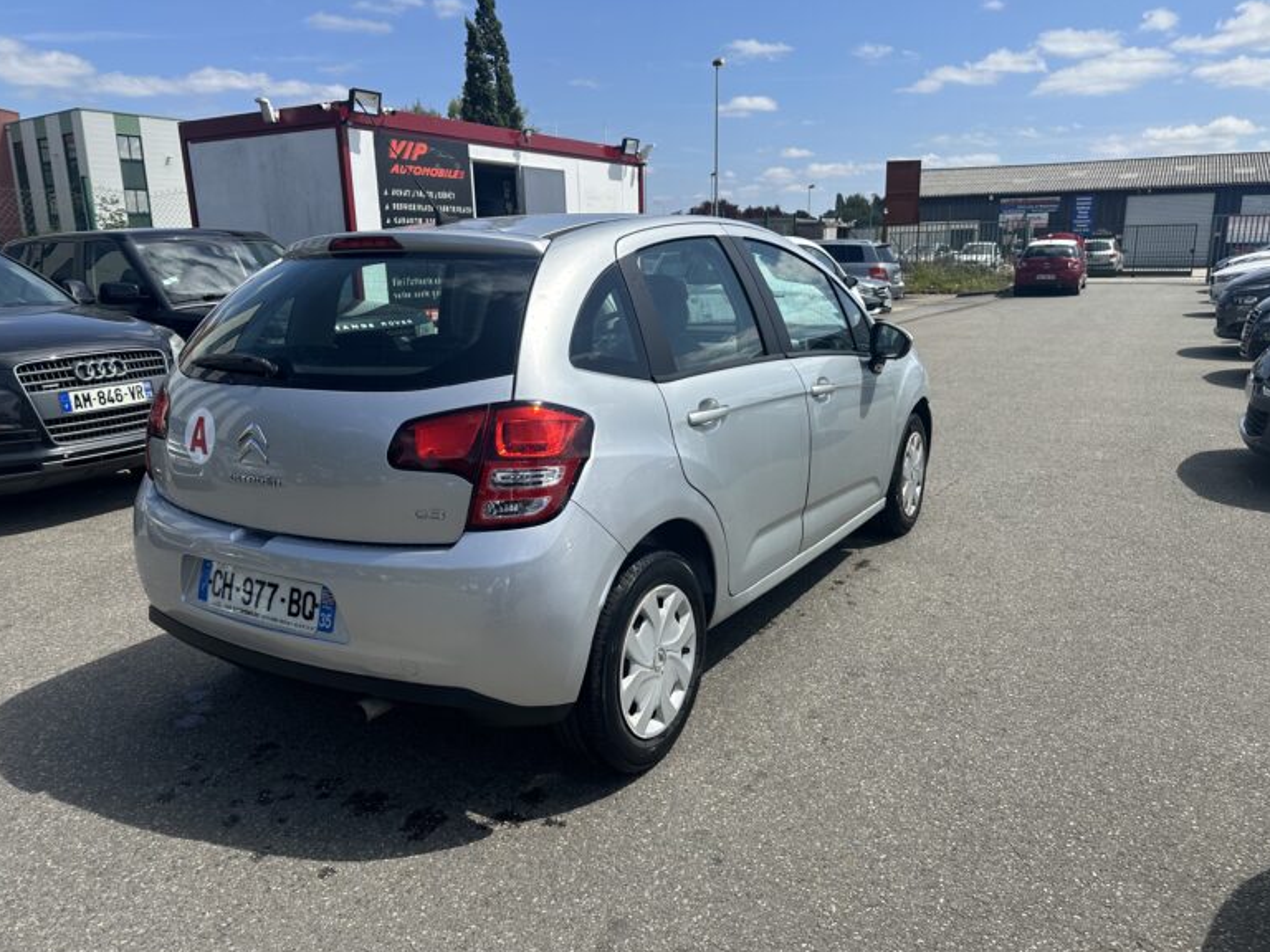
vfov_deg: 54.9
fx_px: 917
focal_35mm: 25
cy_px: 489
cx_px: 653
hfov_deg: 69.4
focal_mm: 6.86
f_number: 1.78
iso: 80
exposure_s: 1/5525
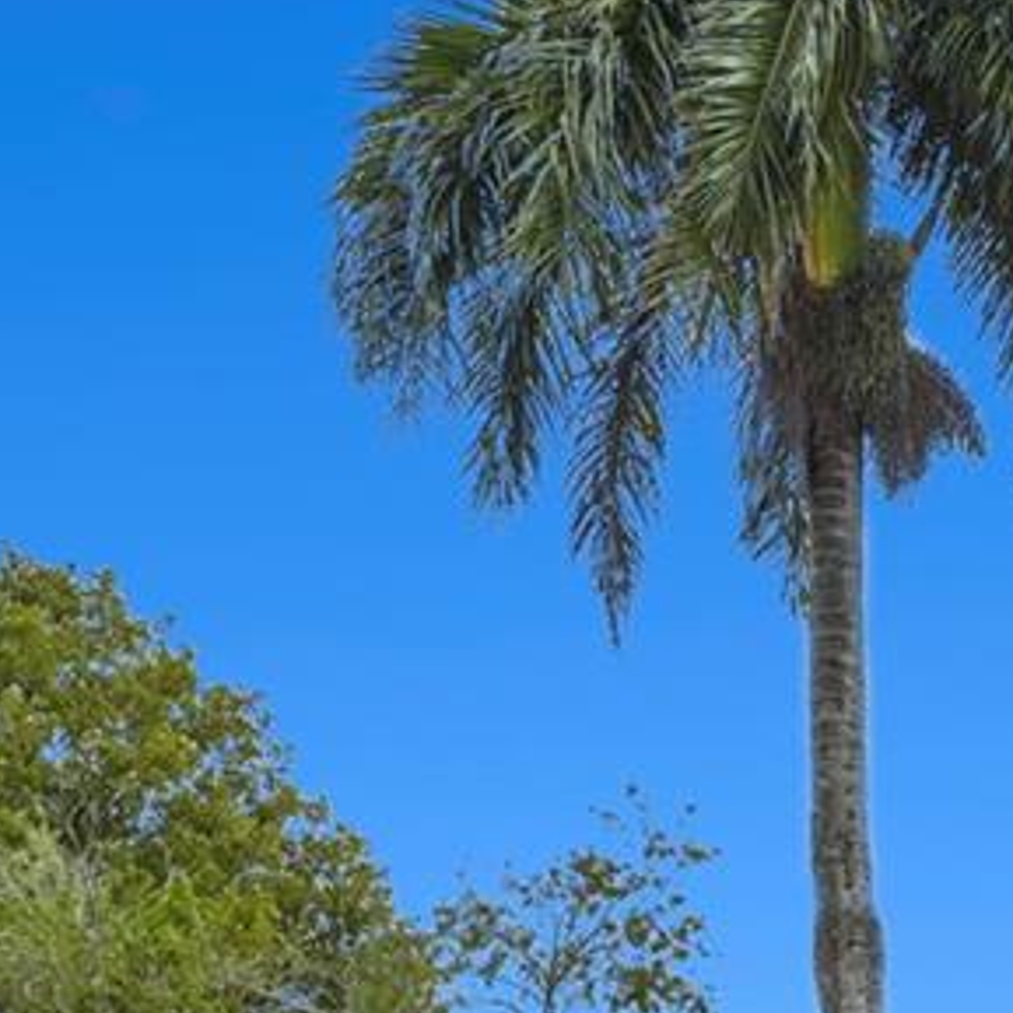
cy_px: 1732
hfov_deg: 17.0
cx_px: 1458
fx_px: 3112
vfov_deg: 16.1
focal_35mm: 94
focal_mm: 20
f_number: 6.3
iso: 250
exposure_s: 1/1600
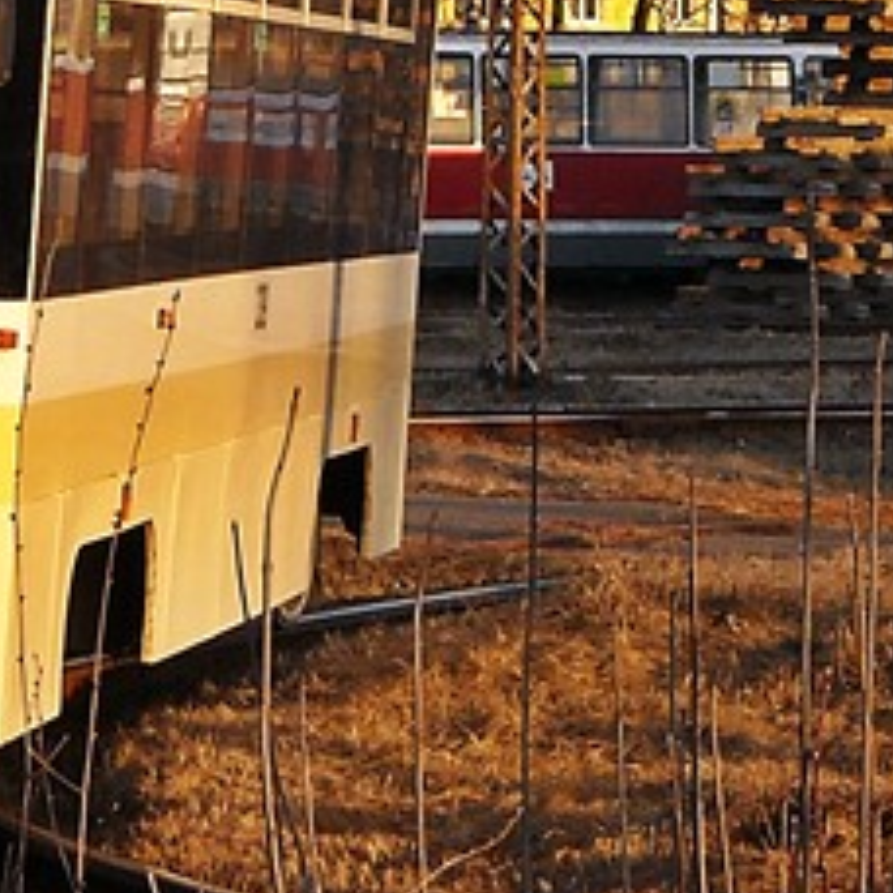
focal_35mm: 333
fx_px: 9719
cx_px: 153
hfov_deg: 5.3
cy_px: -102
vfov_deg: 5.2
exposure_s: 1/161
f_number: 4.1
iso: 64
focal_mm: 13.73
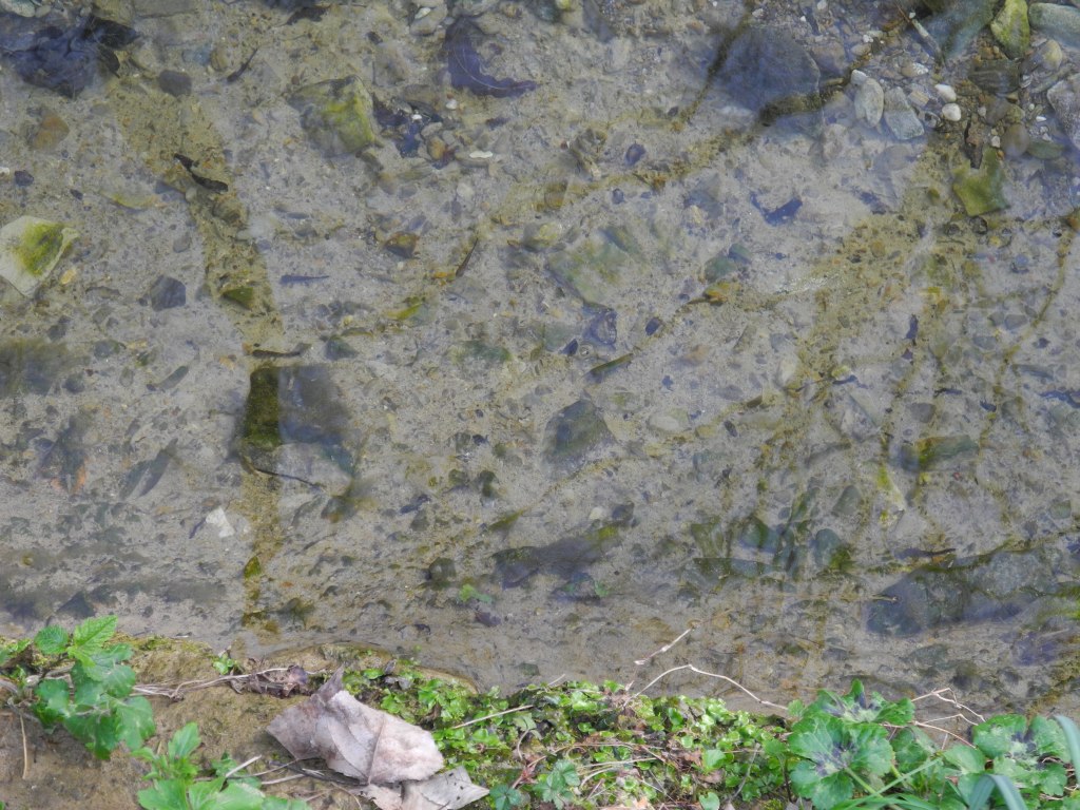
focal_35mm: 119
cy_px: 405
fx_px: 3713
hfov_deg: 16.6
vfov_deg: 12.5
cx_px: 540
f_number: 4.5
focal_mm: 25.4
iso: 140
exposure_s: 1/80
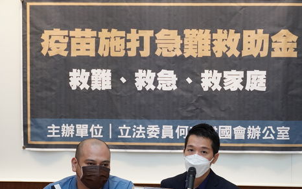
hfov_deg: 17.7
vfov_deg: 11.1
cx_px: 158
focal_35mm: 118
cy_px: 125
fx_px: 971
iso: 4000
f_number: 5.6
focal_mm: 60
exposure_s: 1/200
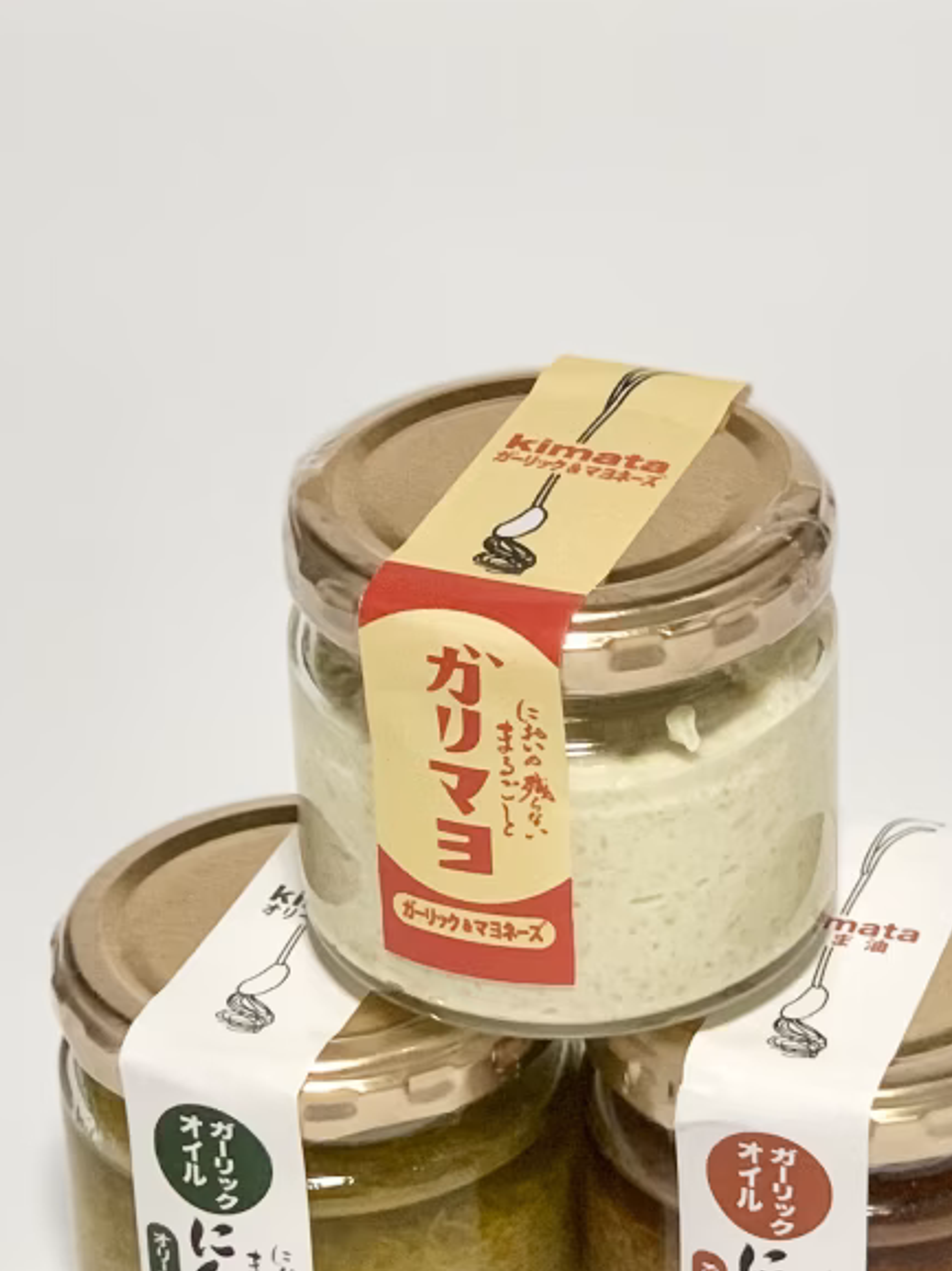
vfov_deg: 26.9
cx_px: 613
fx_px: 2642
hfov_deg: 20.4
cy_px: 855
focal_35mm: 72
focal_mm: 6
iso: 125
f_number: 2.4
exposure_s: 1/66
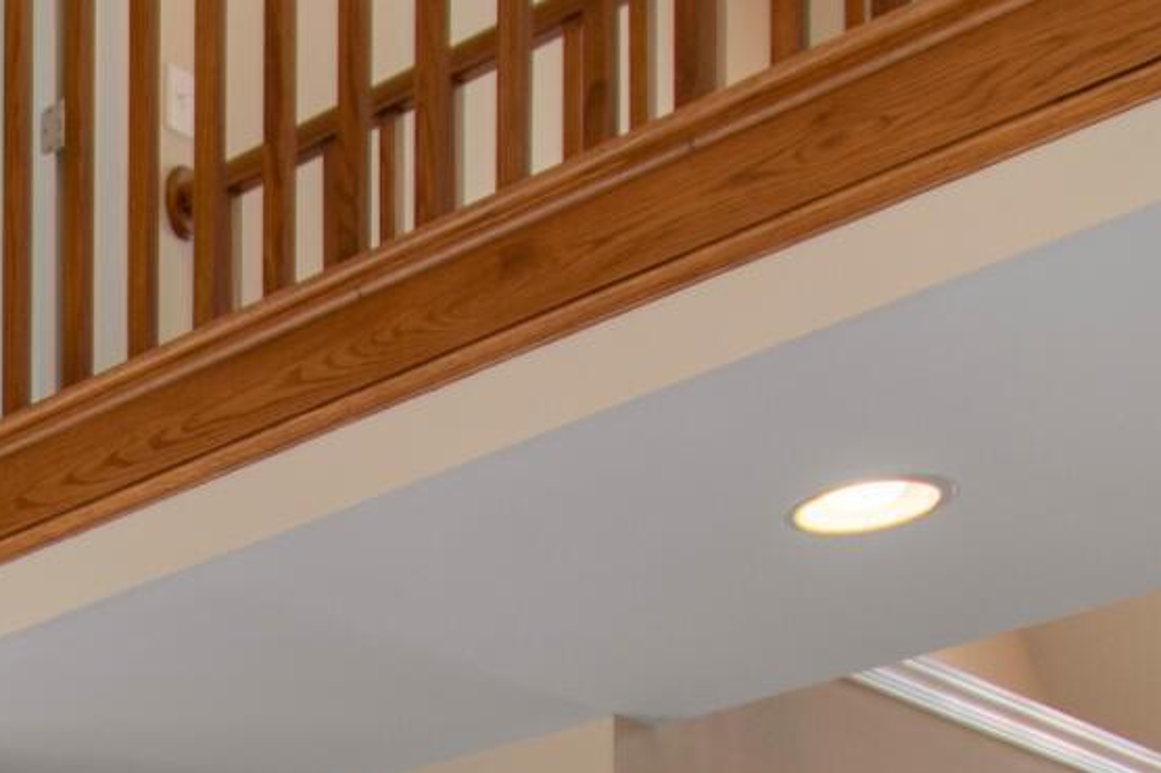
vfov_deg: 13.9
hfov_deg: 20.8
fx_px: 2611
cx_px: -649
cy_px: 1617
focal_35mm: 81
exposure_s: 1/20
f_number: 4.5
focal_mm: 10
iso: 100
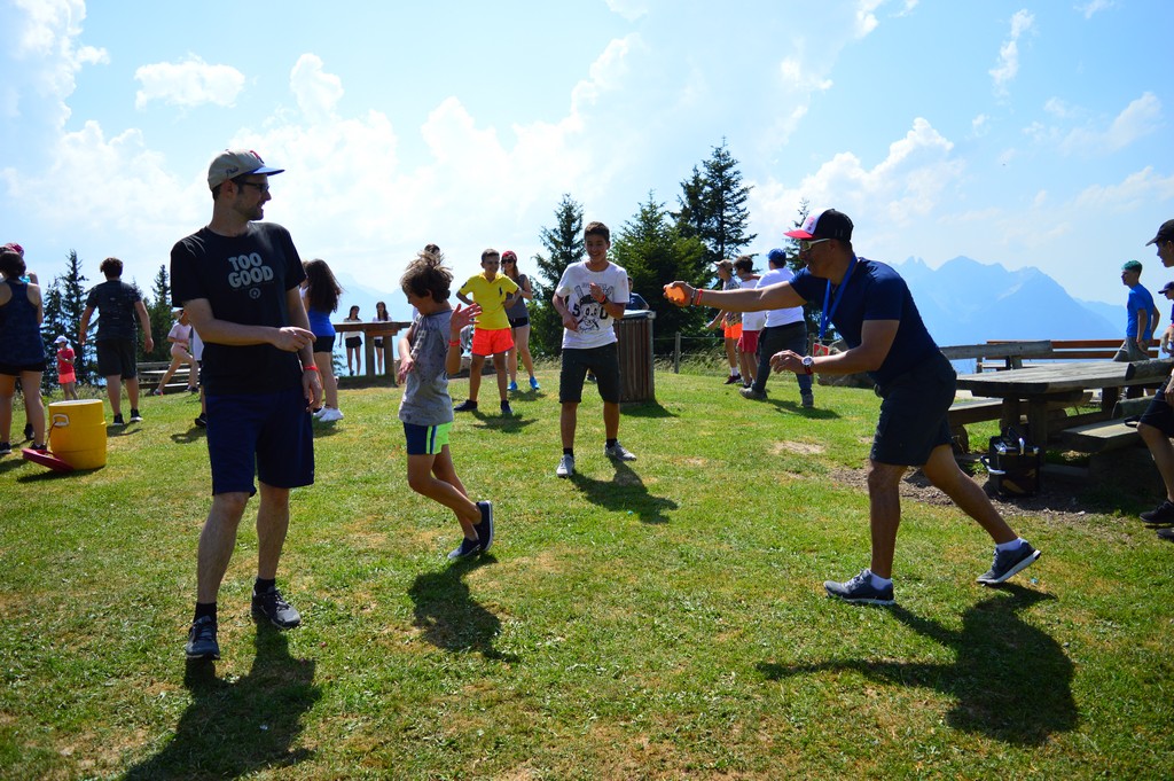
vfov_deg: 47.9
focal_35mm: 27
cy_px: 390
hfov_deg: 67.4
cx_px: 587
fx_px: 880
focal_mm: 18
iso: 200
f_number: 4
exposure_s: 1/2000
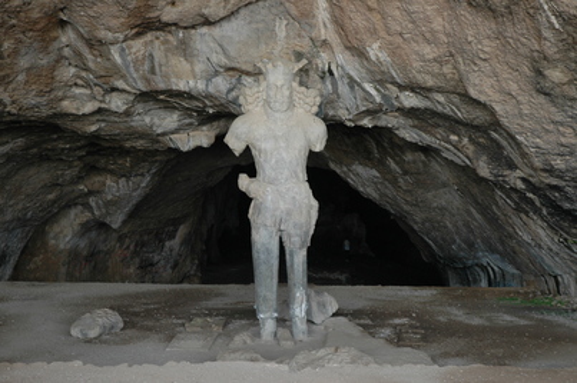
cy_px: 192
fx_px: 1153
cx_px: 288
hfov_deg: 28.1
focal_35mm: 72
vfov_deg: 18.9
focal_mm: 48
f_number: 4.5
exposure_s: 1/60
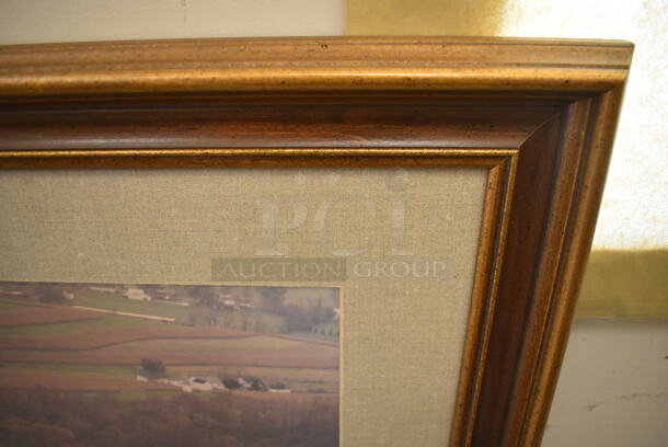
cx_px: 334
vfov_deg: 48.0
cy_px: 224
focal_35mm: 27
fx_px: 501
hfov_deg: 67.3
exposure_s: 1/125
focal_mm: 18
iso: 1600
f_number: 3.5
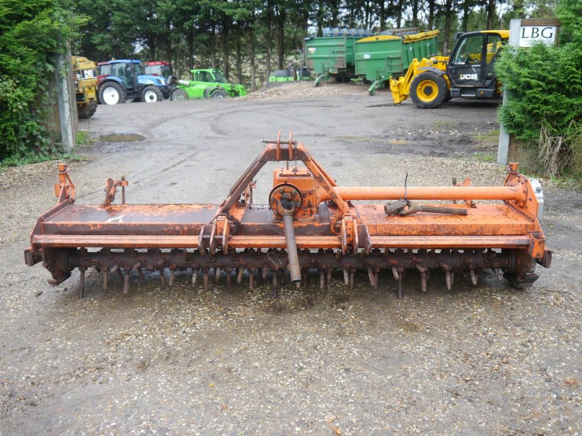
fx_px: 572
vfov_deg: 41.8
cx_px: 291
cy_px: 218
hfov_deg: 54.0
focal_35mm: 34
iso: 250
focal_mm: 17
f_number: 3.9
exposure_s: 1/60
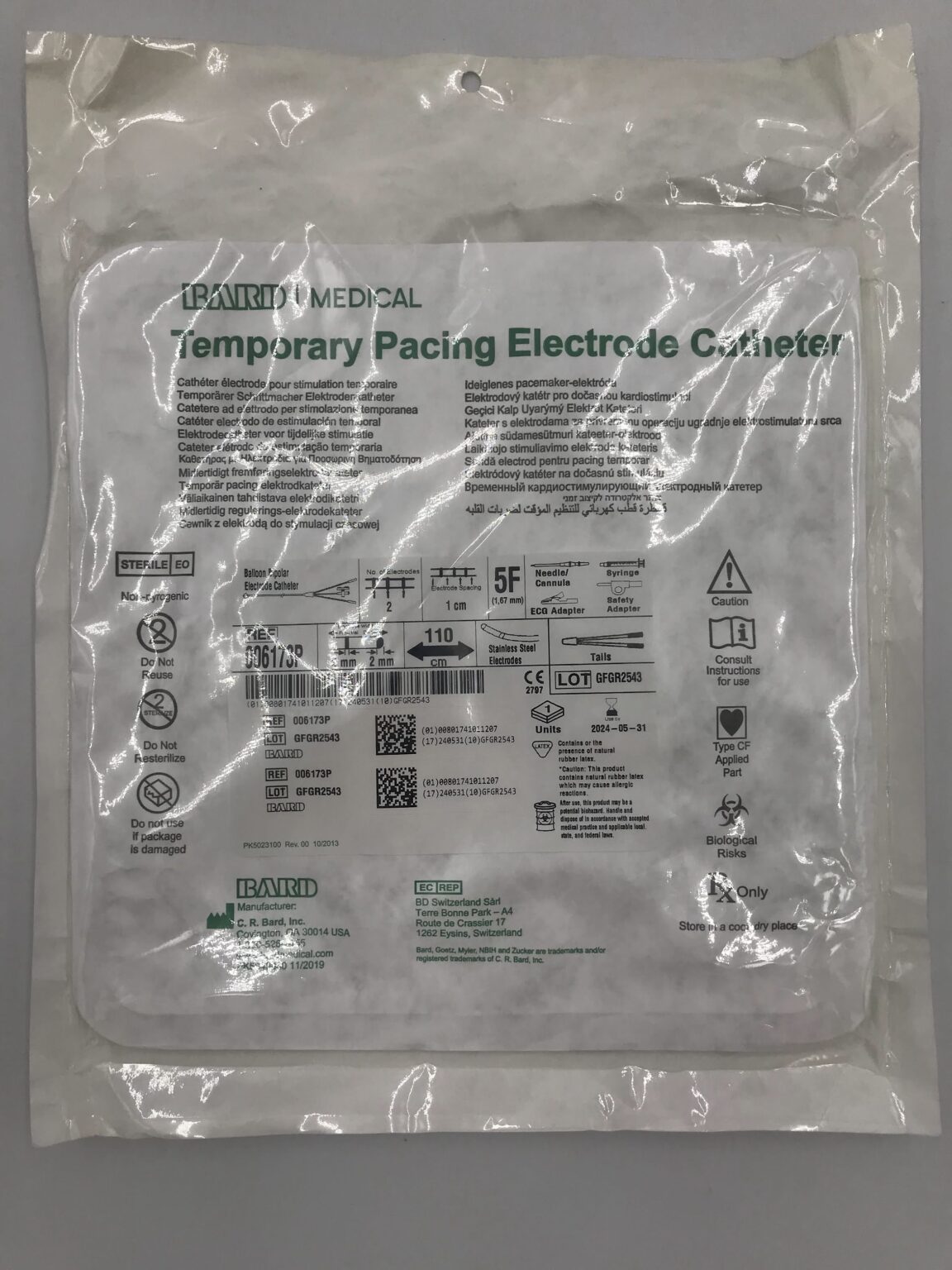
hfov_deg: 49.7
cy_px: 635
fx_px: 1027
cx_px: 476
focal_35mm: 28
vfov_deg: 63.4
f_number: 1.8
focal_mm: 3.99
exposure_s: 1/416
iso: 20
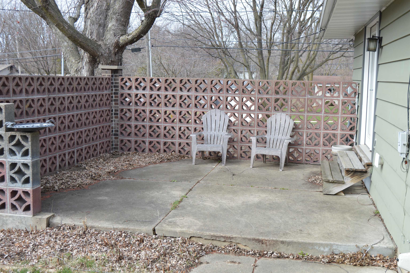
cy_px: 136
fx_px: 512
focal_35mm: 45
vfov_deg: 29.8
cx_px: 205
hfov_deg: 43.6
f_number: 6.3
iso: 100
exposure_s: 1/160
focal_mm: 30
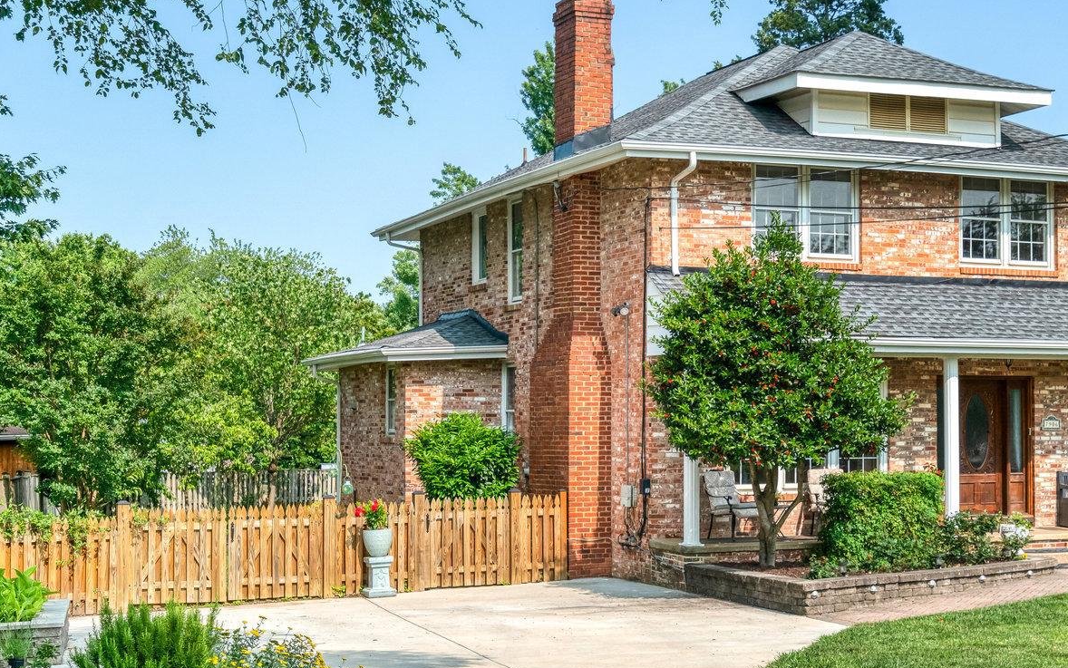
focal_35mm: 62
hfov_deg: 32.3
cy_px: 342
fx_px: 1805
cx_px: 810
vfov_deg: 21.0
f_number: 8
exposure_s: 1/2500
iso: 800
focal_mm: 35
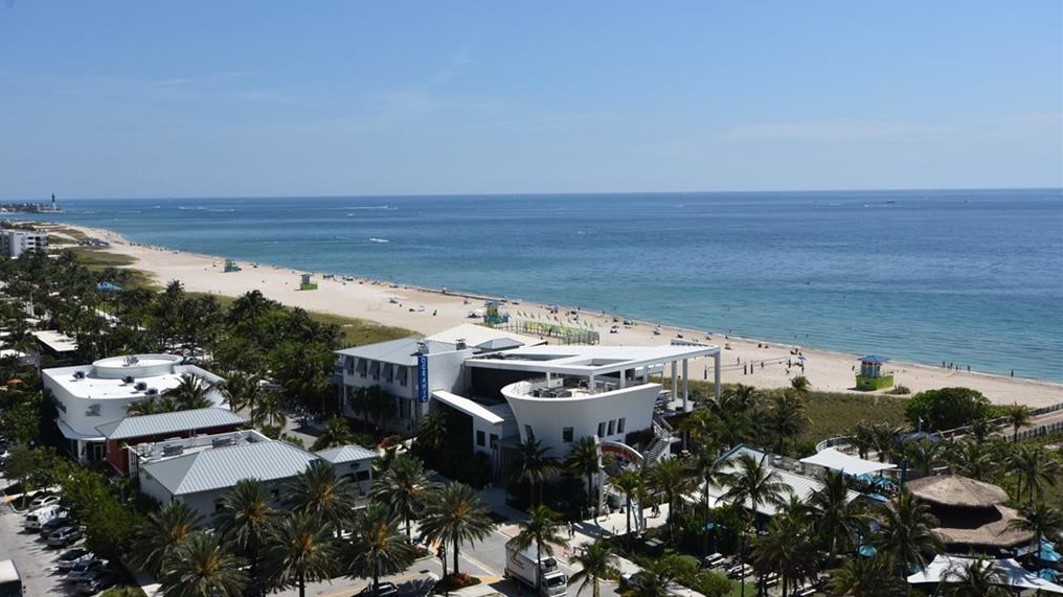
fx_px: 1071
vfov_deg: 31.1
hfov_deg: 52.8
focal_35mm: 38
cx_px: 528
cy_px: 256
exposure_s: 1/250
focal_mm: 24
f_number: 11
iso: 100
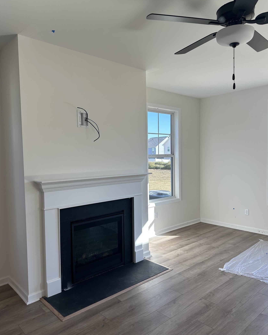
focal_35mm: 26
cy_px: 166
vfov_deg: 66.0
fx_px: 258
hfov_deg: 54.9
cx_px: 130
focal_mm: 6.86
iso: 80
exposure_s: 1/333
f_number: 1.78
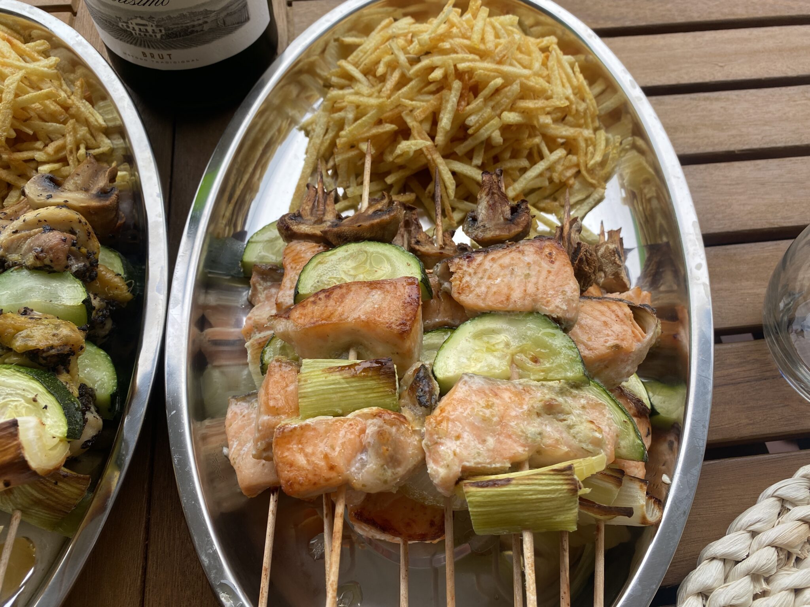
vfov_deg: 53.1
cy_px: 304
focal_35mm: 26
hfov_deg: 67.3
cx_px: 405
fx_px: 608
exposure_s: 1/429
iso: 32
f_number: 1.8
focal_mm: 4.25
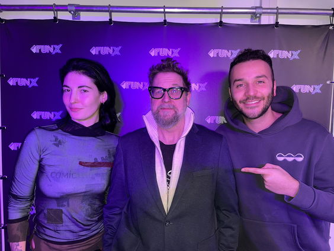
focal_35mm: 26
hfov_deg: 67.3
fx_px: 251
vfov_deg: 53.1
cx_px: 167
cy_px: 126
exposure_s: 1/13
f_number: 1.6
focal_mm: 4.2
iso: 32
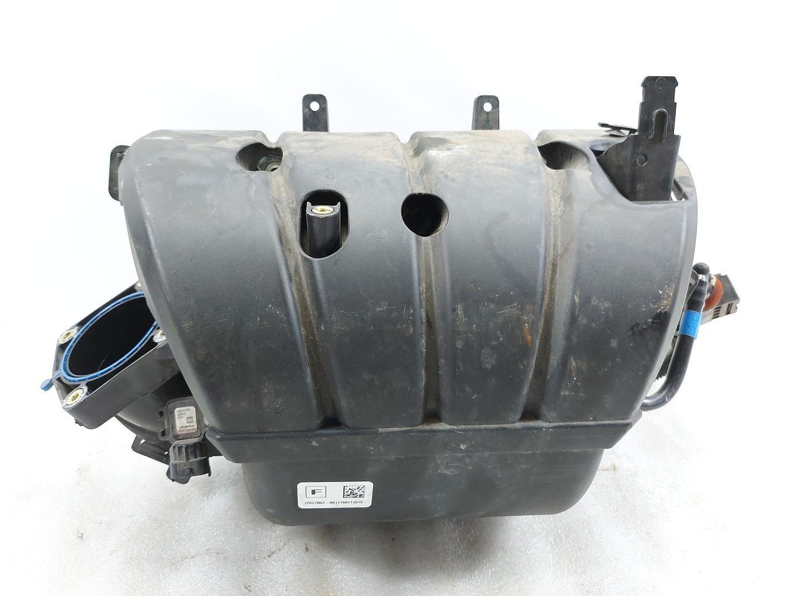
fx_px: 551
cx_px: 398
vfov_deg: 56.8
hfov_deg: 71.6
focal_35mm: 24
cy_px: 298
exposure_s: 1/50
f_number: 1.8
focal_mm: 5.23
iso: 100
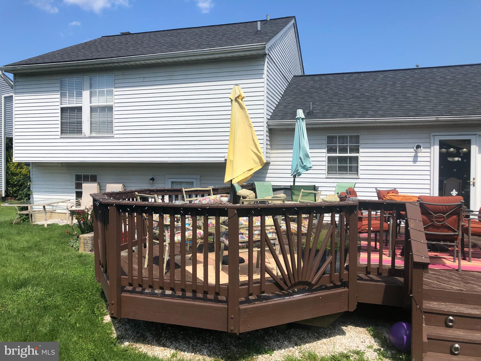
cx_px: 240
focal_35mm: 28
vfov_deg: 49.7
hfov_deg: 63.4
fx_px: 389
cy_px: 180
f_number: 1.8
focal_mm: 3.99
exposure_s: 1/2288
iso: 20
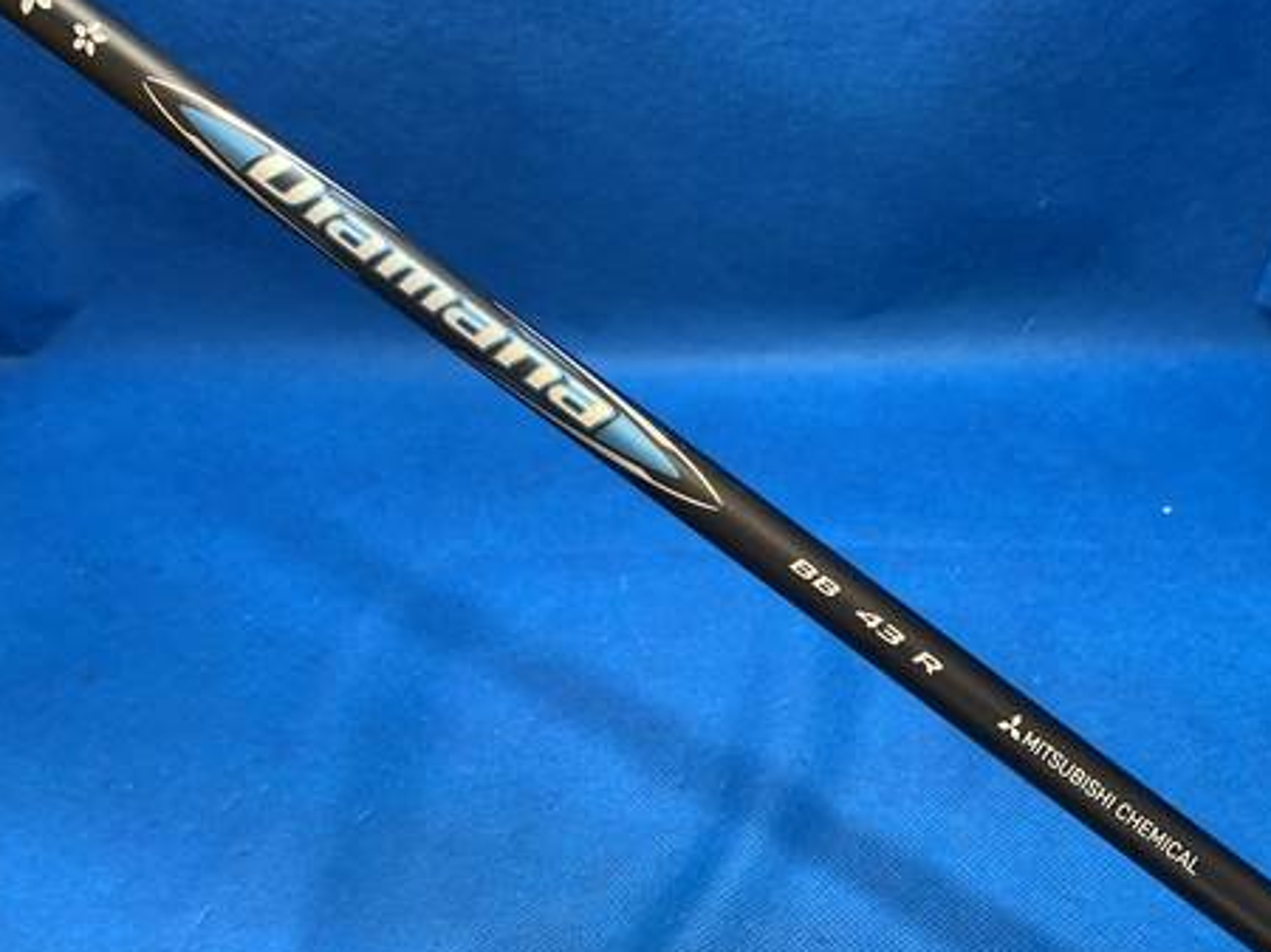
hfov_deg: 49.7
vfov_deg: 38.6
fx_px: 1358
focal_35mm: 37
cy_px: 517
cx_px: 788
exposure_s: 1/60
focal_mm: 4.25
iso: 125
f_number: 1.8
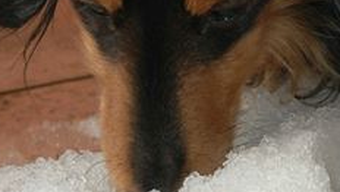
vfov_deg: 1.4
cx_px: 195
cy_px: 169
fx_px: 7815
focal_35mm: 866
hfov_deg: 2.5
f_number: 10
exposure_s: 1/500
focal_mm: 200
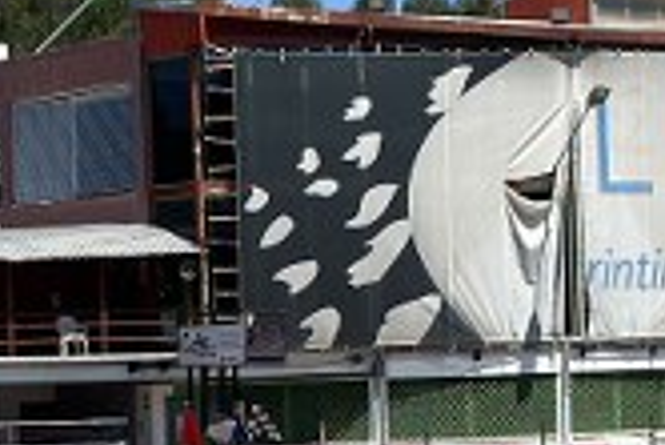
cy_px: 649
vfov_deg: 7.8
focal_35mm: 174
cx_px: 210
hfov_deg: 11.8
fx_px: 3217
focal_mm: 4.25
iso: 32
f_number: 1.8
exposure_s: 1/3040
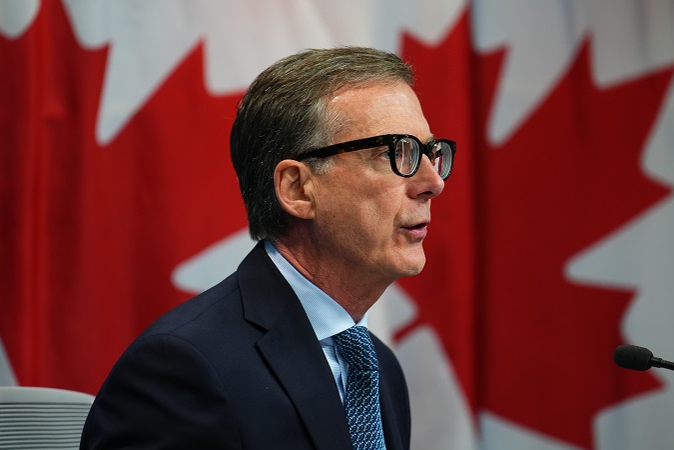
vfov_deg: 4.1
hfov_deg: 6.2
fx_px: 6215
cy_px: 202
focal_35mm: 332
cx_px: 340
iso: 1600
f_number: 4
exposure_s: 1/200
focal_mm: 280
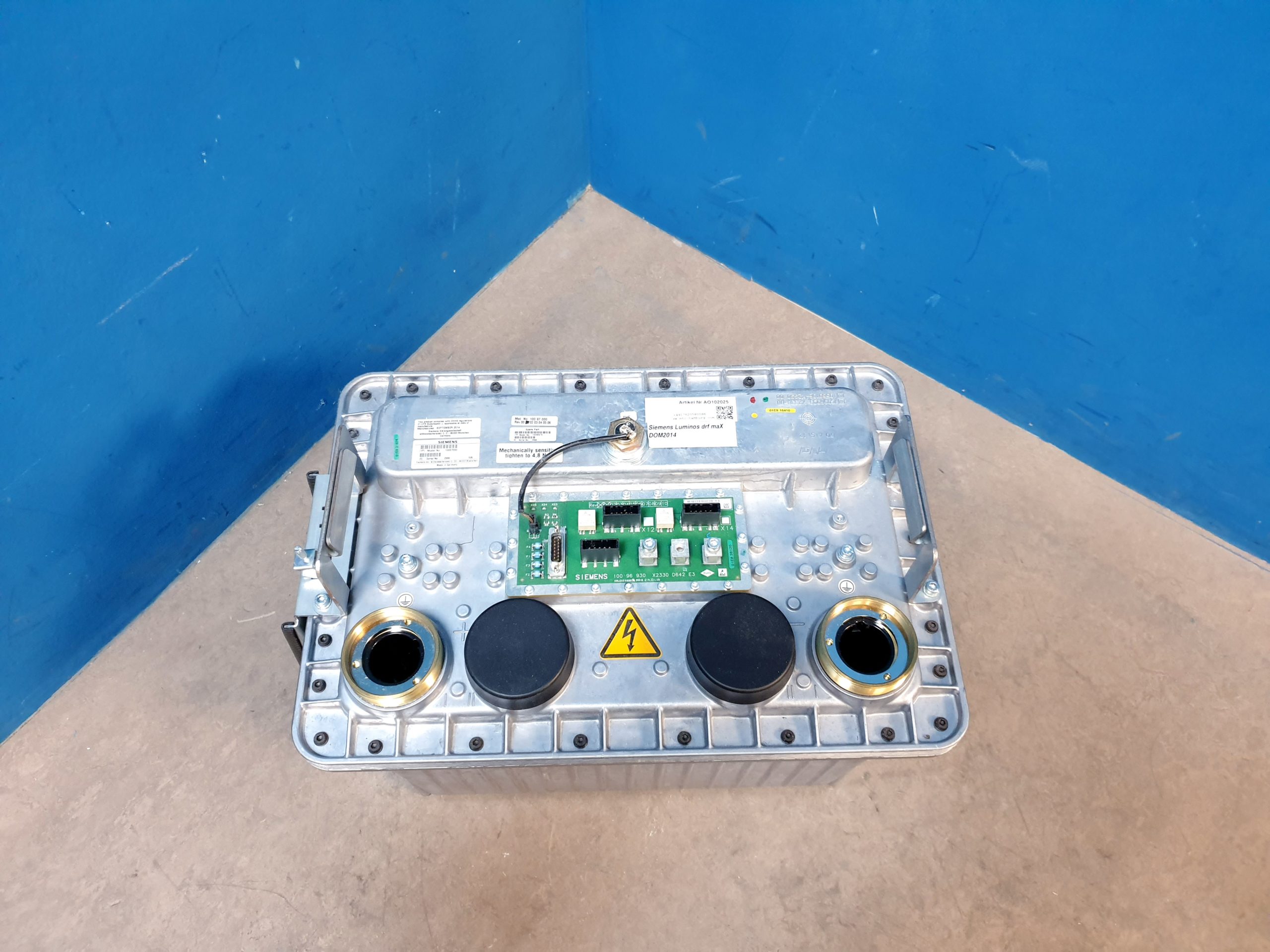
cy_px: 476
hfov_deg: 67.3
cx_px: 635
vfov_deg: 53.1
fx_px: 954
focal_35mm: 26
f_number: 1.5
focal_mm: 4.3
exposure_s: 1/50
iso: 250
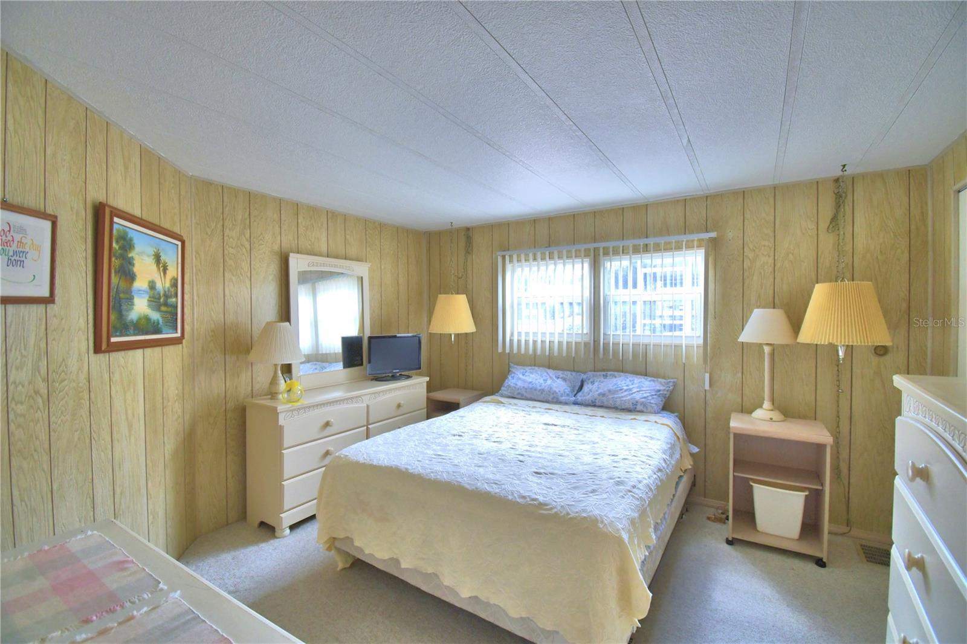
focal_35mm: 15
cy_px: 322
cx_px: 484
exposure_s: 1/60
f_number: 4.5
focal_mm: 10
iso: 400
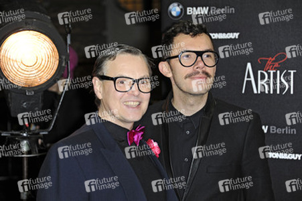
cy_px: 100
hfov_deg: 17.7
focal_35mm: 116
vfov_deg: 11.8
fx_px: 972
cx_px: 151
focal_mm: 116
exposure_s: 1/160
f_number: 5.6
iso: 500
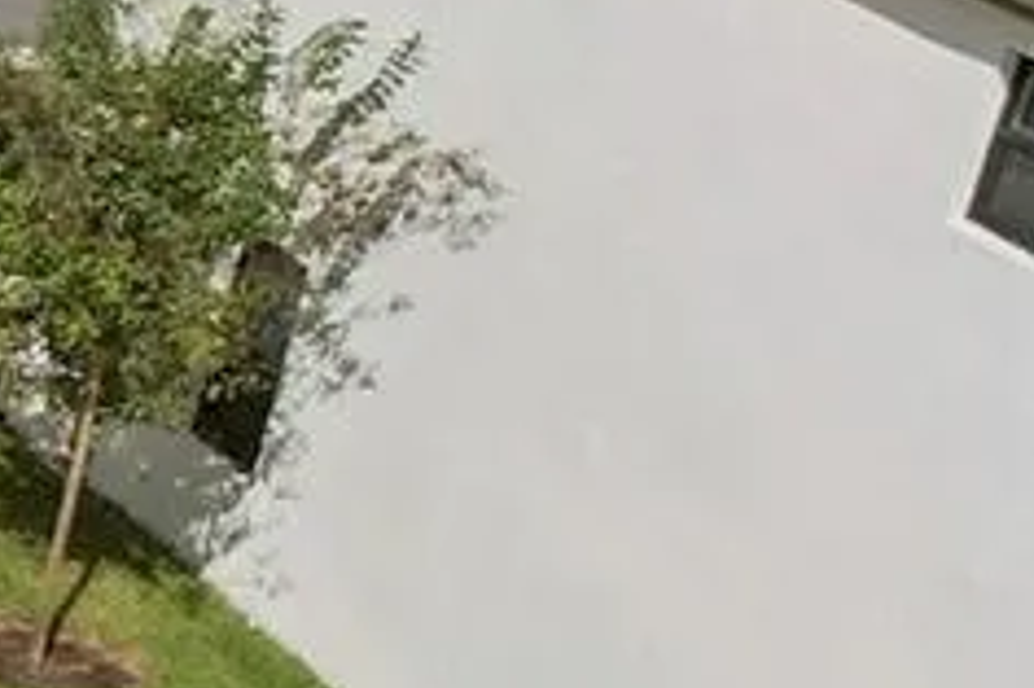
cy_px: 521
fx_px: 4276
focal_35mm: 149
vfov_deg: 9.2
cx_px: -2454
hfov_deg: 9.4
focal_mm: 8.38
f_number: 2.8
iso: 100
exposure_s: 1/4000
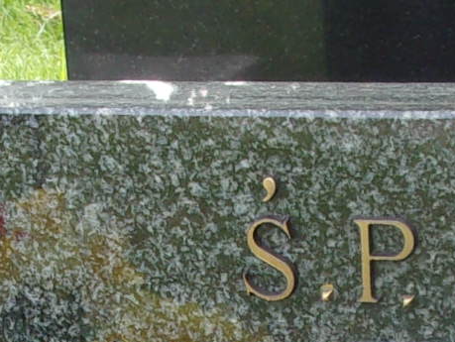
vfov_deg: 9.0
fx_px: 2078
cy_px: 615
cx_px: 269
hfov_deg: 12.5
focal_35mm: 158
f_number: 3.9
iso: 80
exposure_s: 1/60
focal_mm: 5.1
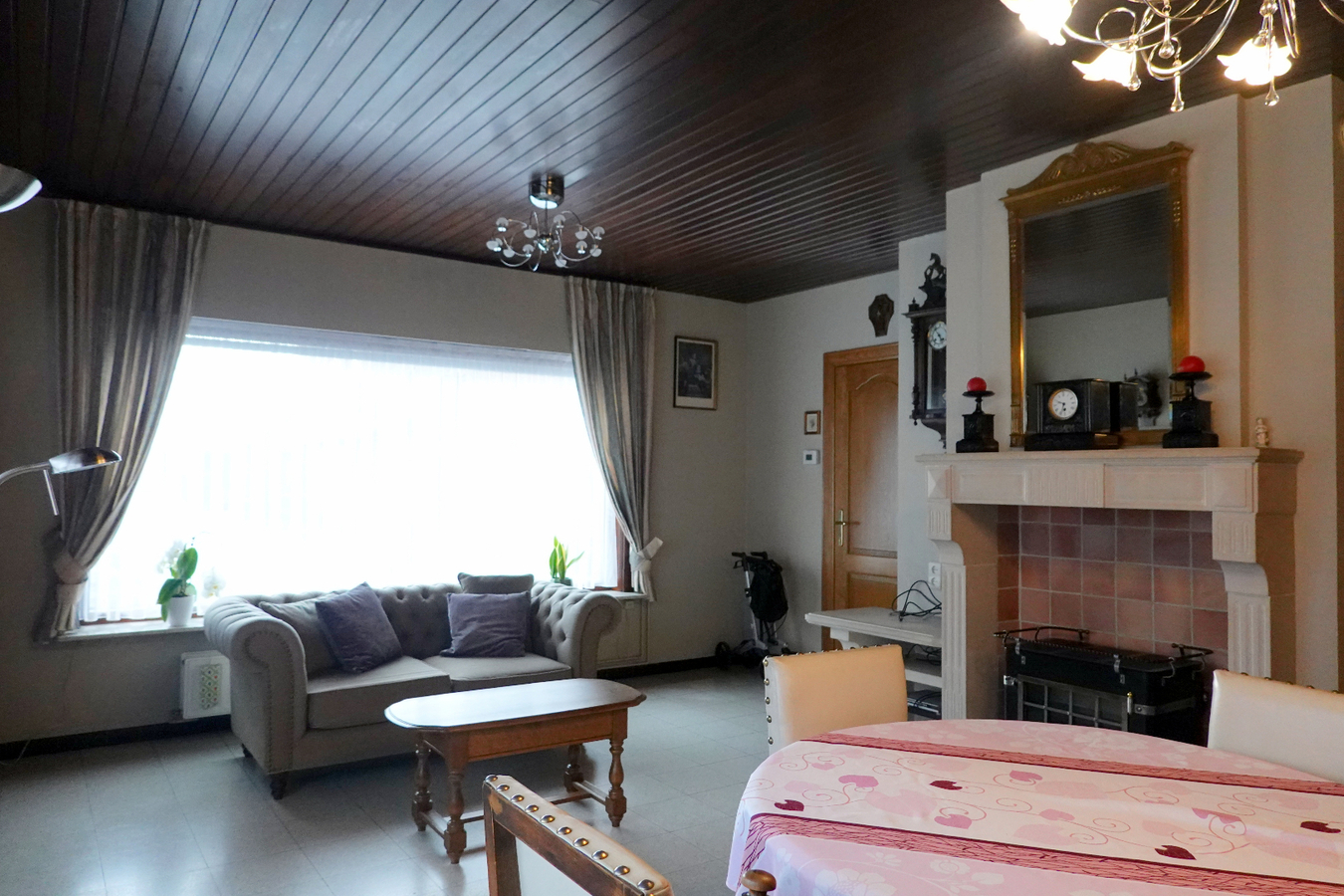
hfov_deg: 73.7
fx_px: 896
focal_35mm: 24
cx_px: 672
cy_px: 448
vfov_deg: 53.1
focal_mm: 9
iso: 1600
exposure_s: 1/250
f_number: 2.8
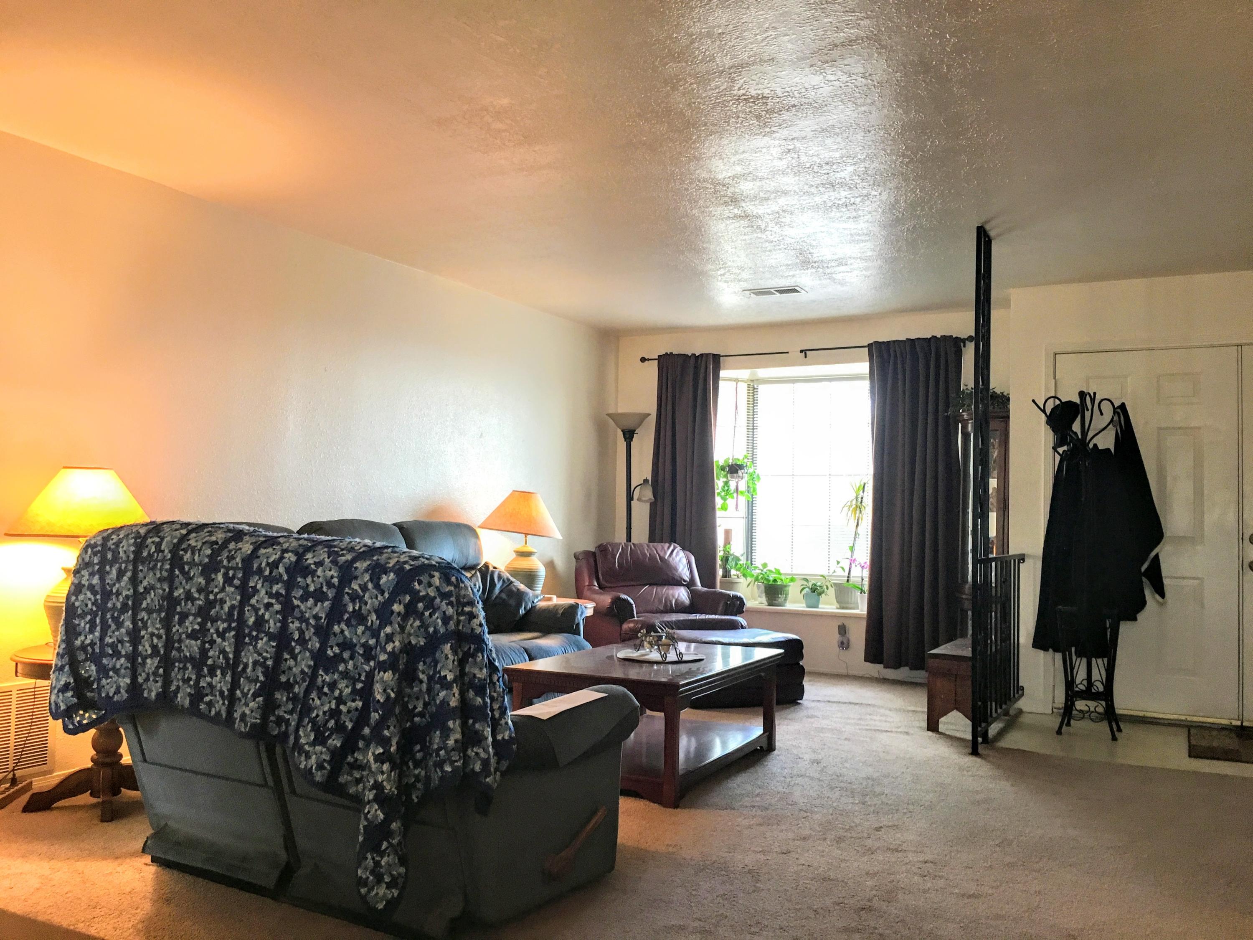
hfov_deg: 61.7
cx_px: 626
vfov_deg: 48.2
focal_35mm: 29
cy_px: 470
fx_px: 1050
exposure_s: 1/30
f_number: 2.2
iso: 100
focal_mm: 4.15
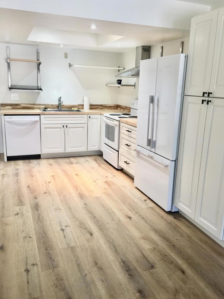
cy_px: 150
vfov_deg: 60.0
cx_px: 113
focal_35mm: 30
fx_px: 259
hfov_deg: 46.8
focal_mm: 4.15
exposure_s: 1/30
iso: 40
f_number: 2.2
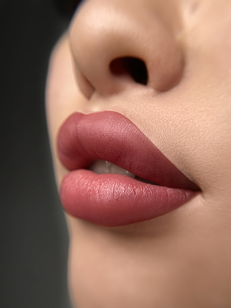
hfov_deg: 53.1
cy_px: 154
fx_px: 231
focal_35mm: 26
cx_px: 116
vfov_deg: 67.3
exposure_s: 1/569
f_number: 1.6
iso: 32
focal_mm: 4.2
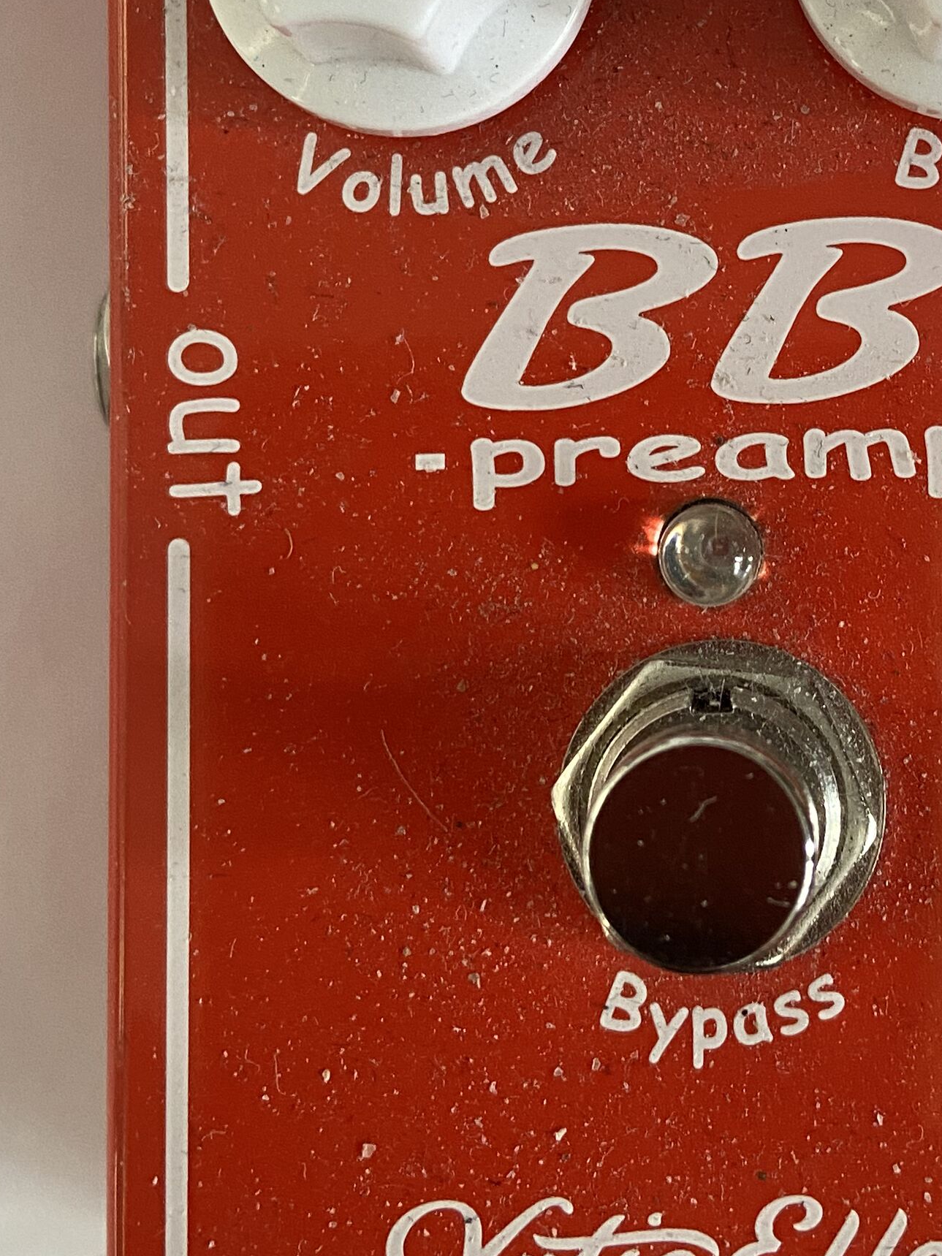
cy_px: 356
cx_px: 783
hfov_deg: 23.6
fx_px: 2214
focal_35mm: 61
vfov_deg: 31.3
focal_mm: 4.25
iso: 125
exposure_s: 1/77
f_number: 1.8
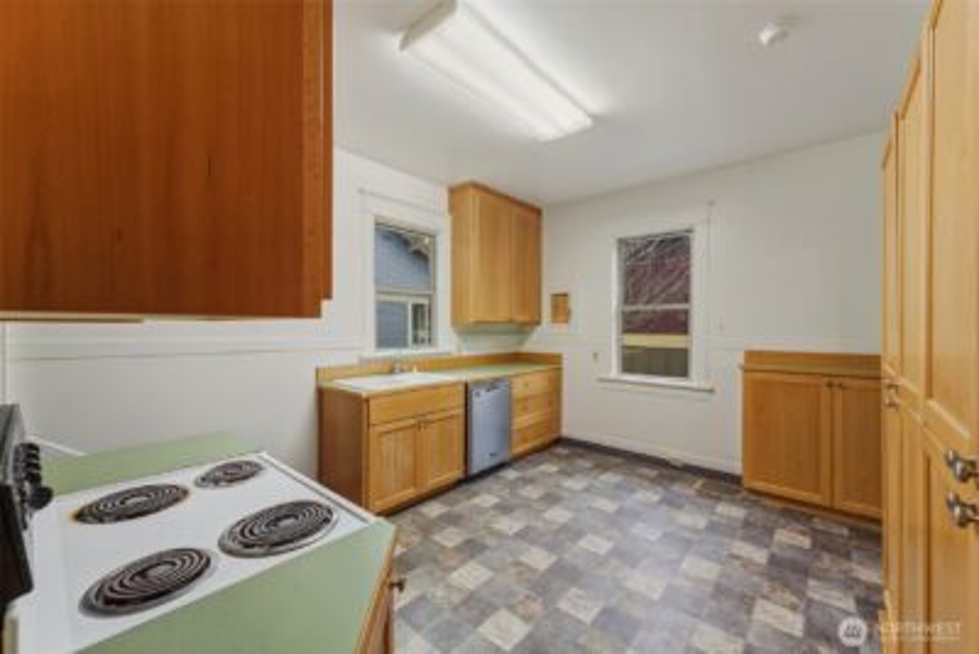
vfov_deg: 81.3
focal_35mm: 14
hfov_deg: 104.2
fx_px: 381
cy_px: 327
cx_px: 490
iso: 400
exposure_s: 1/125
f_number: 9
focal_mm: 14
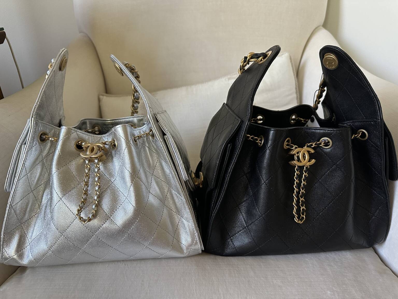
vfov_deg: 56.8
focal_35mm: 24
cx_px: 199
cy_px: 150
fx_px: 276
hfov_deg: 71.6
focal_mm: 6.86
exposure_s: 1/60
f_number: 1.78
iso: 320
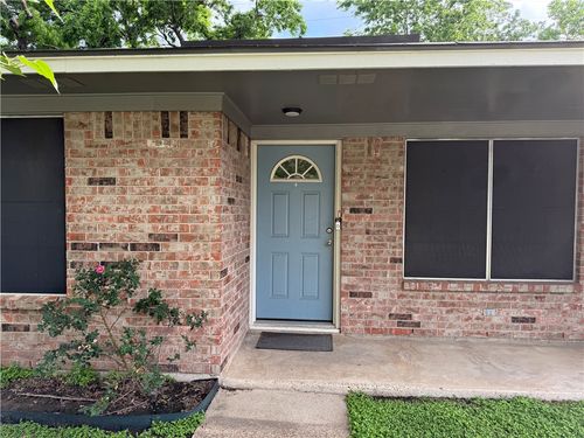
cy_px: 219
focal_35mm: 24
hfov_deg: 71.6
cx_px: 292
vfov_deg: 56.8
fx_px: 405
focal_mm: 6.76
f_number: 1.78
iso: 100
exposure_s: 1/765
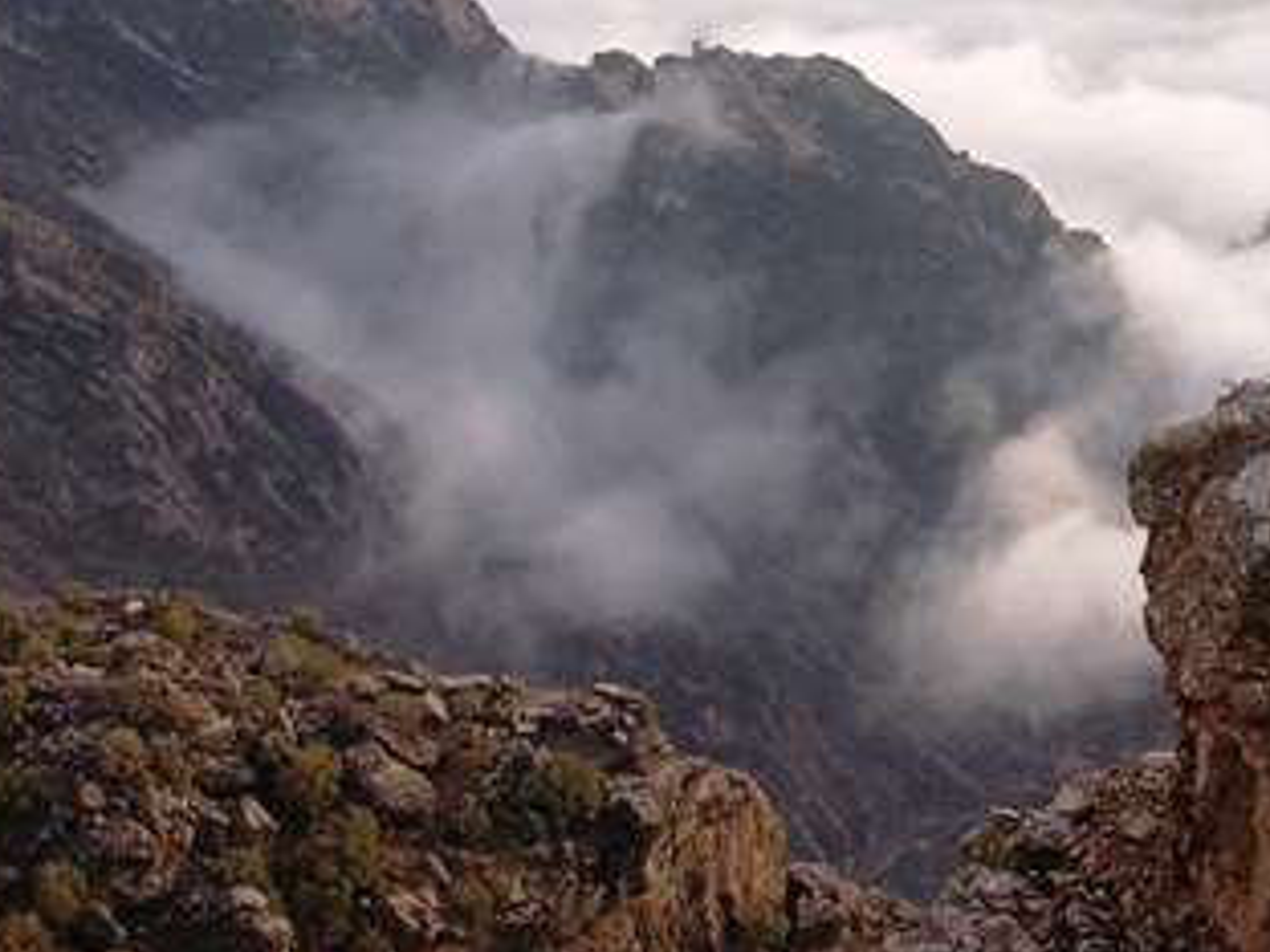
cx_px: 1050
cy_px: 183
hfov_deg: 24.5
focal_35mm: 78
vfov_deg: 18.7
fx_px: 2862
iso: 100
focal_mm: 5.8
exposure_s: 1/164
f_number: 2.8
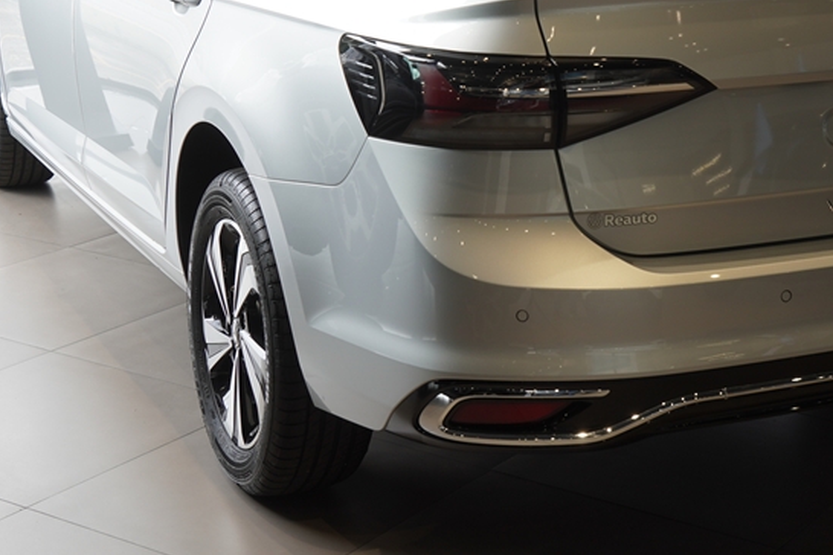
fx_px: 1757
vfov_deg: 17.7
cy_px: 75
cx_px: 536
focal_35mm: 76
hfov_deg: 26.6
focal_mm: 27
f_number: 4.5
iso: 100
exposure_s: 1/80
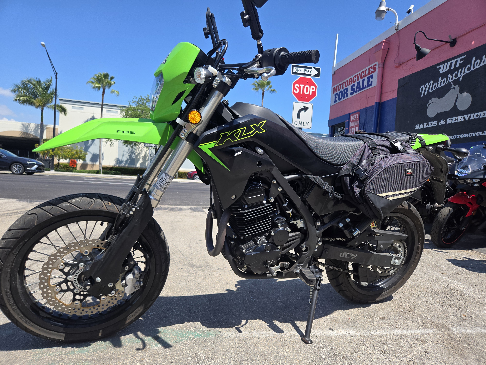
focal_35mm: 23
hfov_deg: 73.9
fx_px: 323
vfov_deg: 58.9
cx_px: 243
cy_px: 182
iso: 25
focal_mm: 5.4
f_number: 1.8
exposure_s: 1/1108
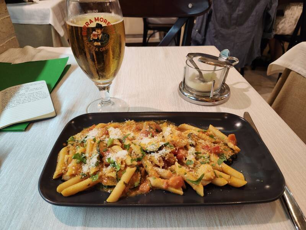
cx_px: 153
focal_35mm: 23
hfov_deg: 73.9
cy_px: 115
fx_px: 203
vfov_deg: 58.9
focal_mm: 5.54
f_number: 1.8
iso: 640
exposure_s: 1/60
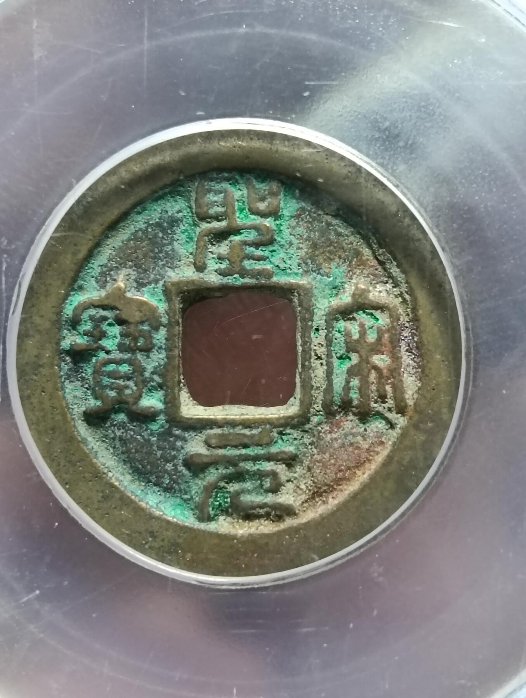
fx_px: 1172
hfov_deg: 25.3
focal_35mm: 58
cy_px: 349
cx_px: 263
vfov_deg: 33.2
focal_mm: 3.98
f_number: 1.8
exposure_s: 1/33.3
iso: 500
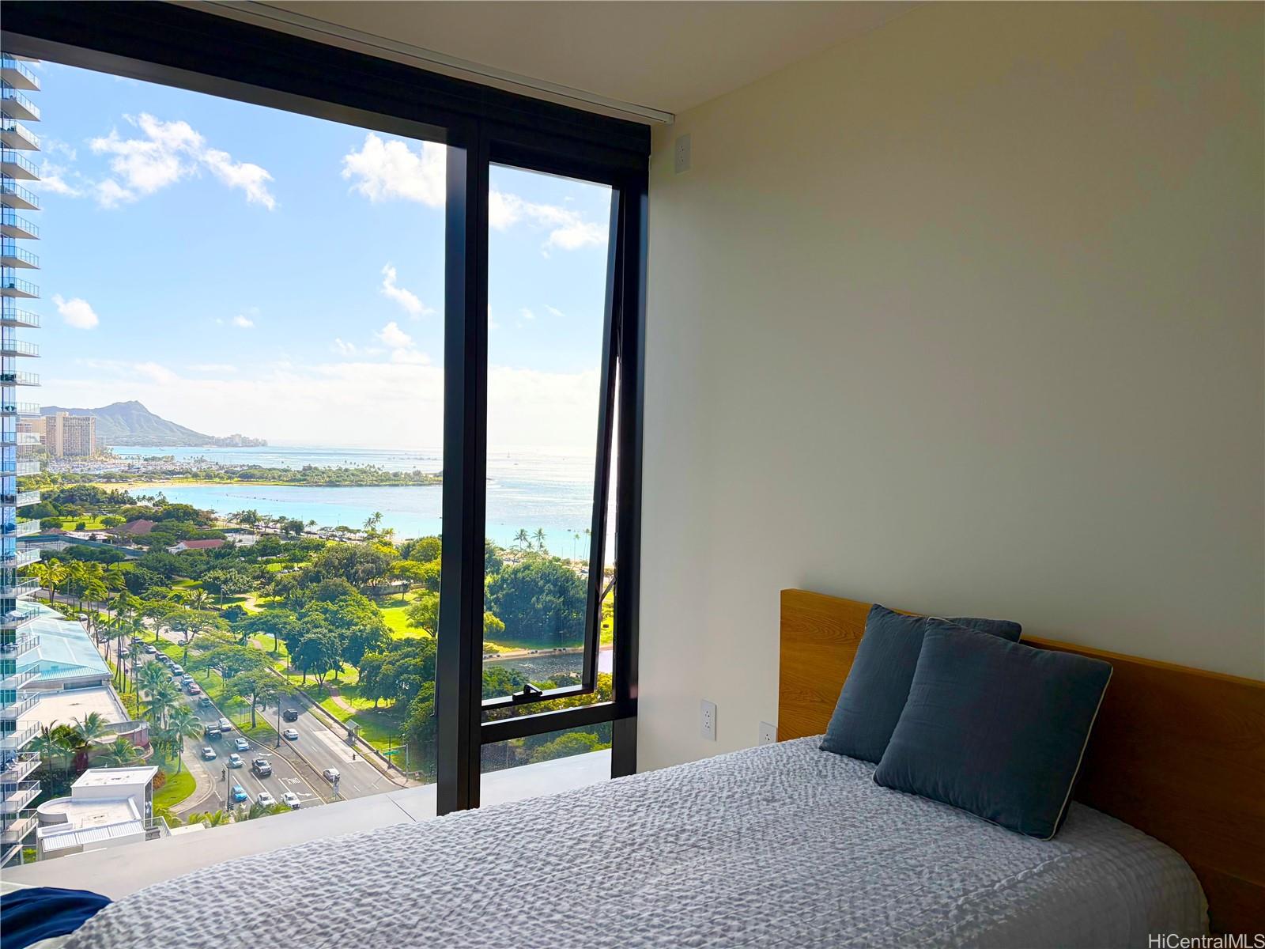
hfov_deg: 67.3
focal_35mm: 26
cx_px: 632
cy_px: 474
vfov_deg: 53.1
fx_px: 950
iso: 50
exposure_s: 1/1451
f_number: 1.6
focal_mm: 5.96
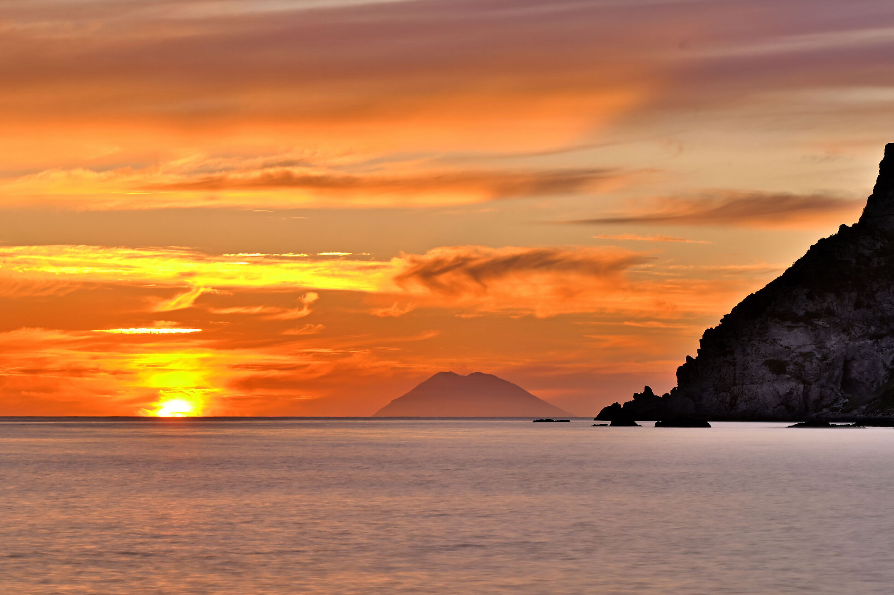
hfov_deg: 15.1
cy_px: 271
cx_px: 512
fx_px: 3375
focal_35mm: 136
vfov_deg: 10.1
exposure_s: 4
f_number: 13
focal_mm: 110
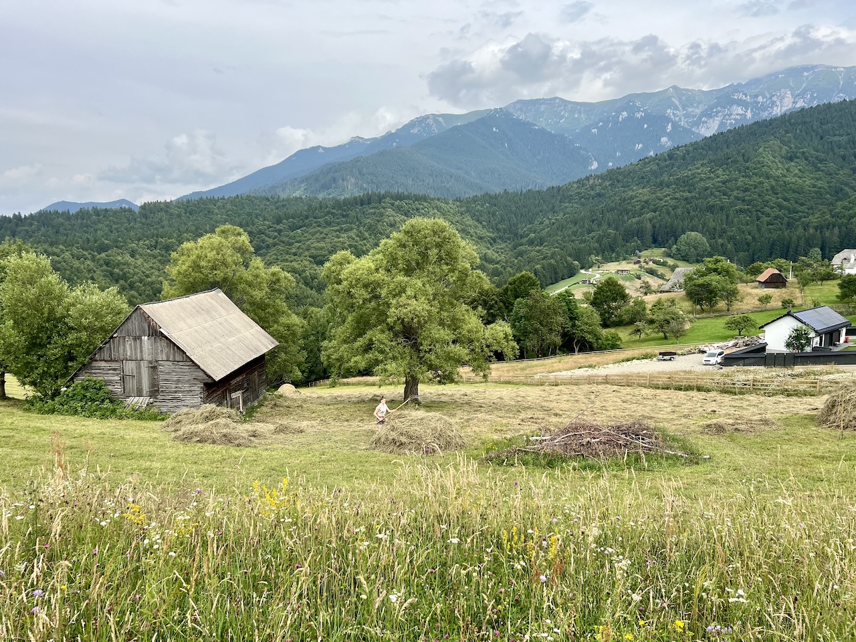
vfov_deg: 53.1
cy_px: 321
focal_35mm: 26
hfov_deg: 67.3
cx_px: 428
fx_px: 643
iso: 50
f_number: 1.5
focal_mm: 5.7
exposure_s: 1/2994
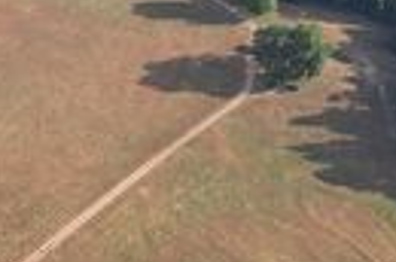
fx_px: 801
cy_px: 35
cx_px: 102
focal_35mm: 73
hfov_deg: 27.4
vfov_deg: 18.3
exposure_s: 1/640
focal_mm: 8.38
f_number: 2.8
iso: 100
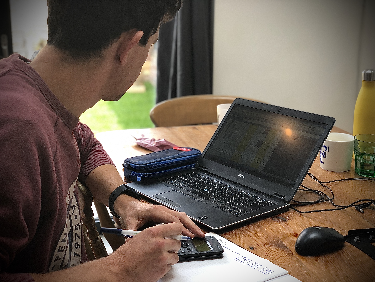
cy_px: 141
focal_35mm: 52
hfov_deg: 36.8
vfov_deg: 28.0
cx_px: 188
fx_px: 563
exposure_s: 1/50
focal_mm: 6
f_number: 2.4
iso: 25
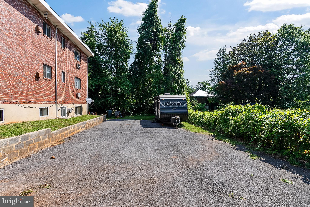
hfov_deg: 96.7
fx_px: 138
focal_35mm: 16
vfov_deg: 73.8
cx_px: 155
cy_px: 104
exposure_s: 1/200
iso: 100
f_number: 8
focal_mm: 16
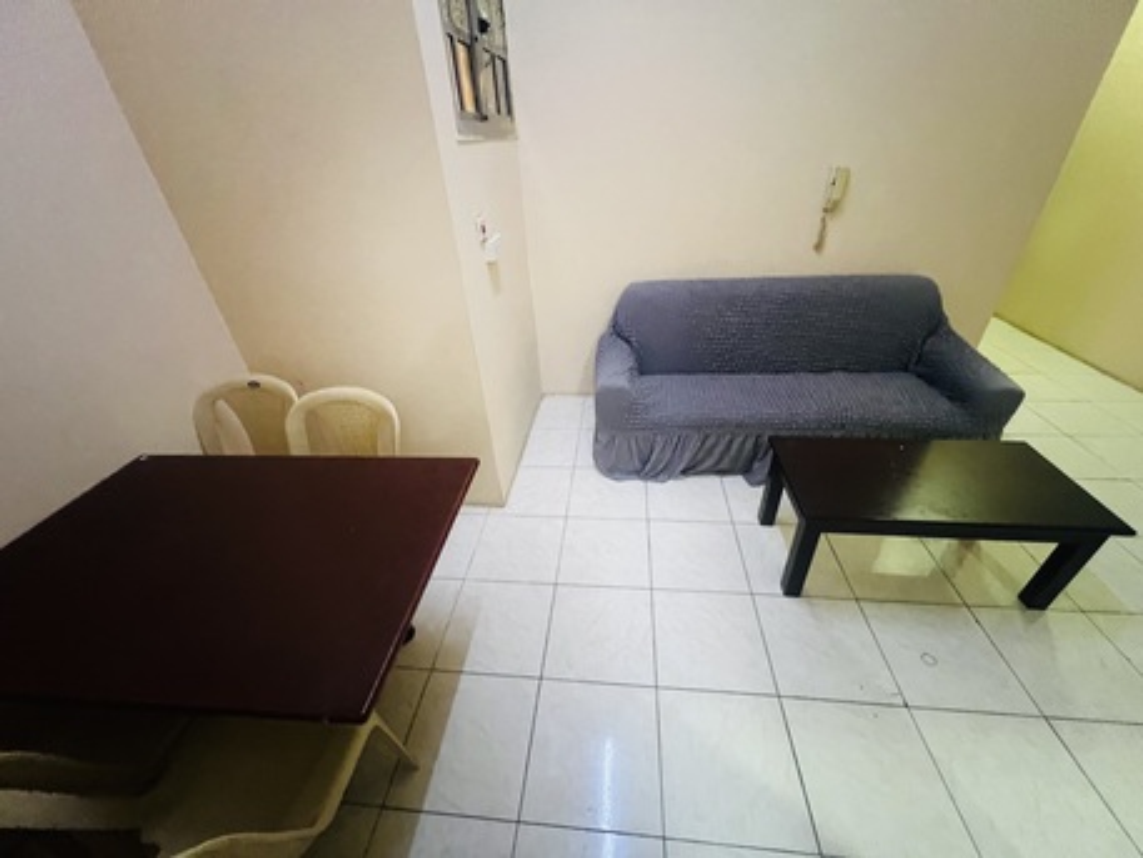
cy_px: 429
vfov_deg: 89.9
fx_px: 429
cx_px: 572
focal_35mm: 13
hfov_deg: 106.2
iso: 800
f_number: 1.8
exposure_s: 1/50
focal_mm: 1.57
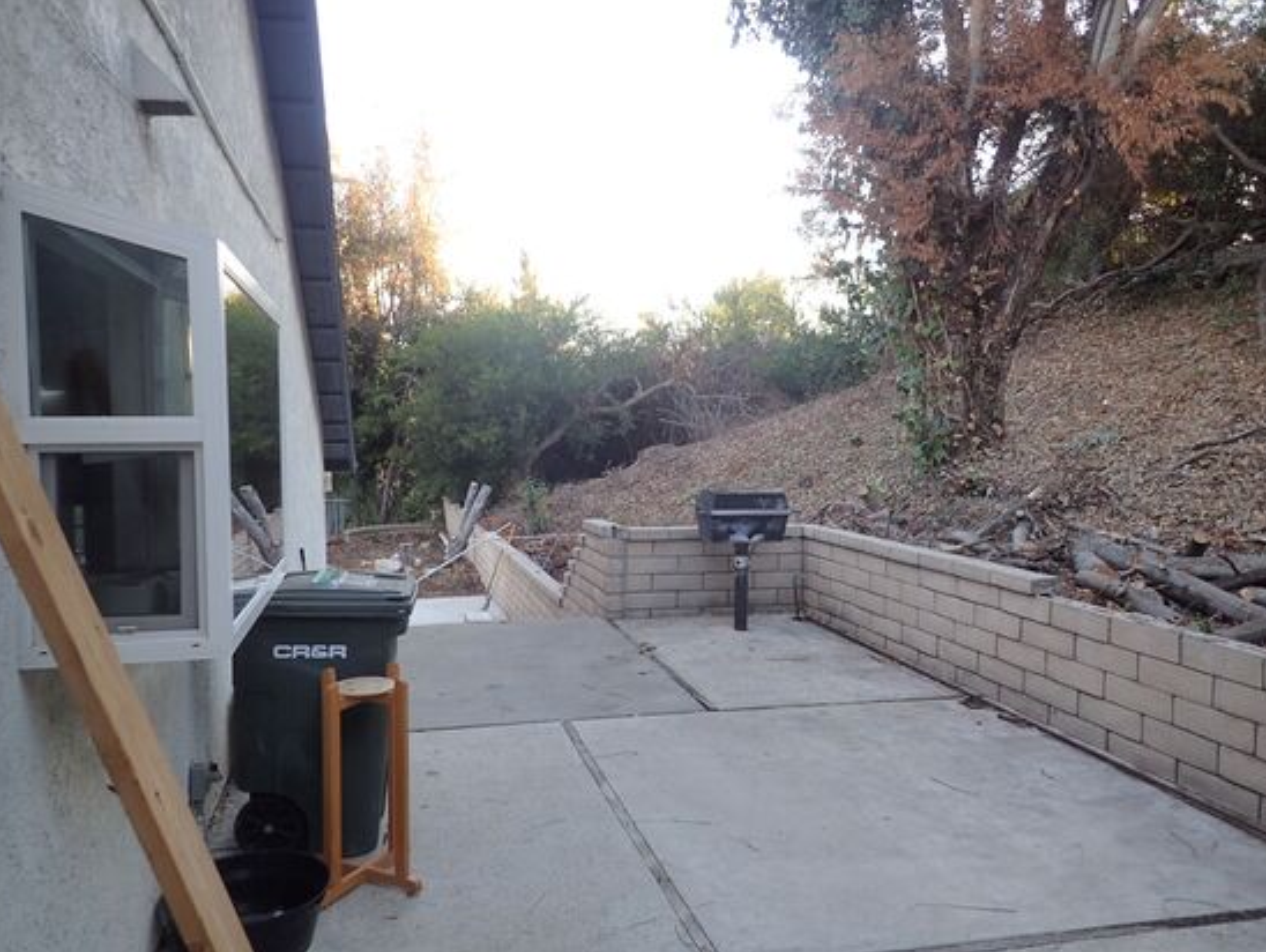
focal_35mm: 26
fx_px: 952
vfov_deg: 53.1
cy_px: 492
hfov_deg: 67.3
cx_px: 631
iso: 100
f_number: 2
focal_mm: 4.5
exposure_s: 1/125
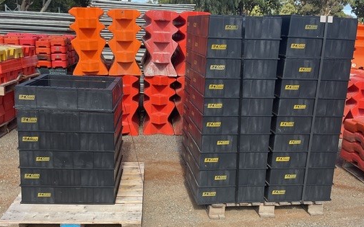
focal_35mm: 39
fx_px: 387
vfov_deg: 32.8
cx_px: 182
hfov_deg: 50.4
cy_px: 120
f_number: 1.8
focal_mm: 3
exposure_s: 1/719
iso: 16
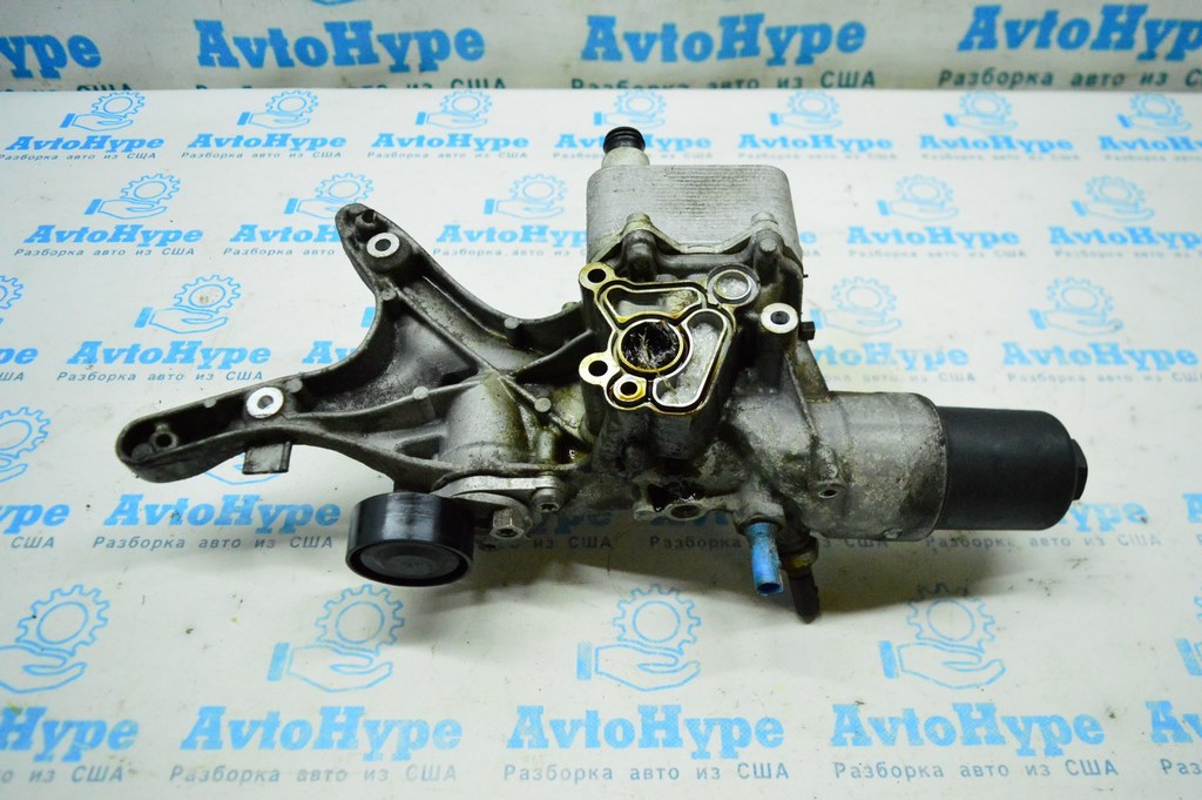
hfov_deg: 67.4
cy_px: 400
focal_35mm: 27
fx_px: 901
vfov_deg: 47.9
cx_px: 601
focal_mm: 18
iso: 6400
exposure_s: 1/800
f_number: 4
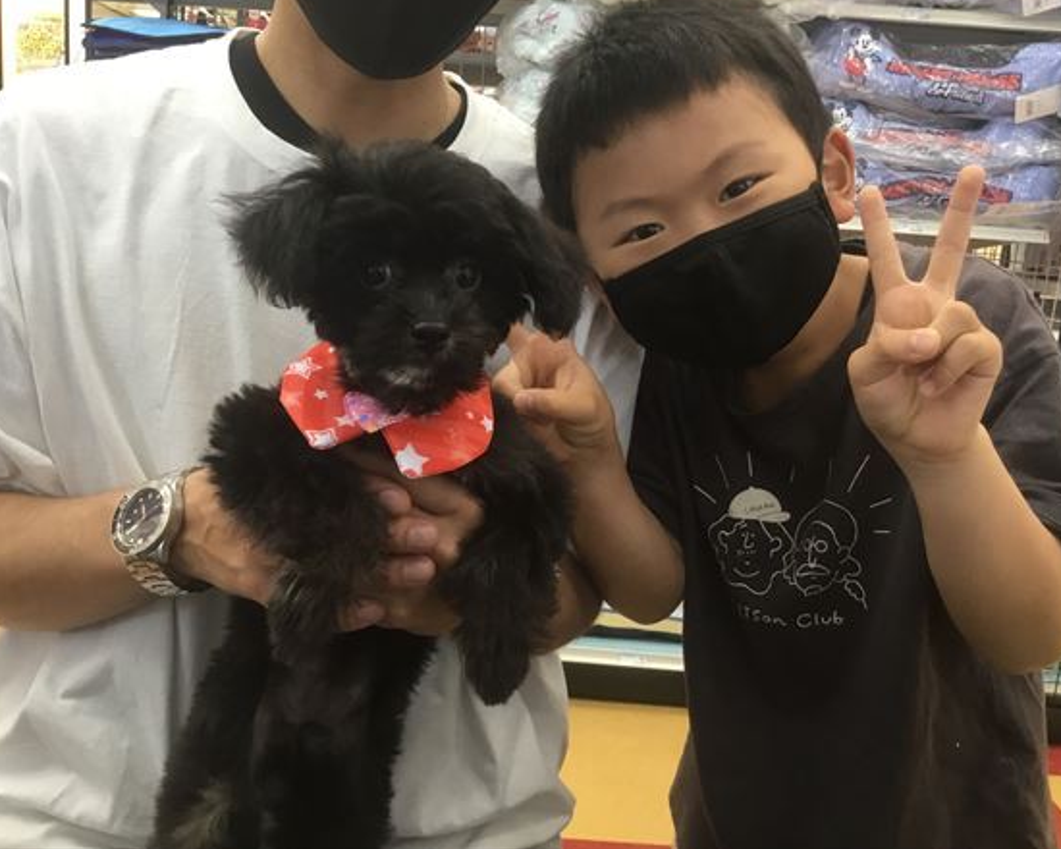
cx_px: 507
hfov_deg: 54.2
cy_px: 417
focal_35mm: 33
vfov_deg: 44.5
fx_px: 1036
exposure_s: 1/30
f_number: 2.4
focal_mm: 3.3
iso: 64
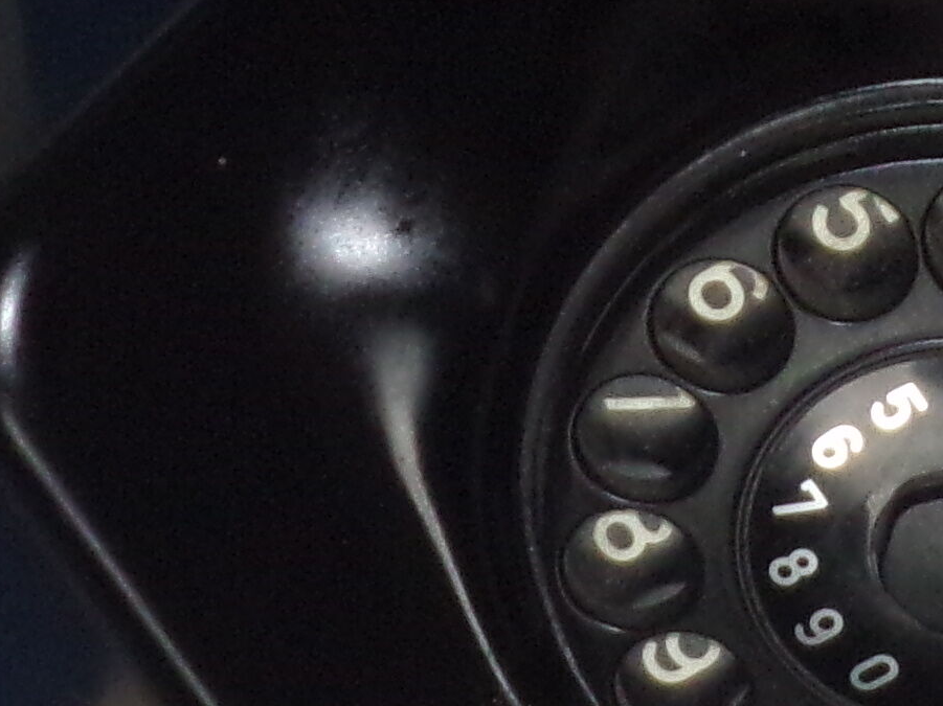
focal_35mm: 440
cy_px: 480
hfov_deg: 4.5
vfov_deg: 3.4
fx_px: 11982
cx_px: 1028
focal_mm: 15.4
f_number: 4
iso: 200
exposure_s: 1/100
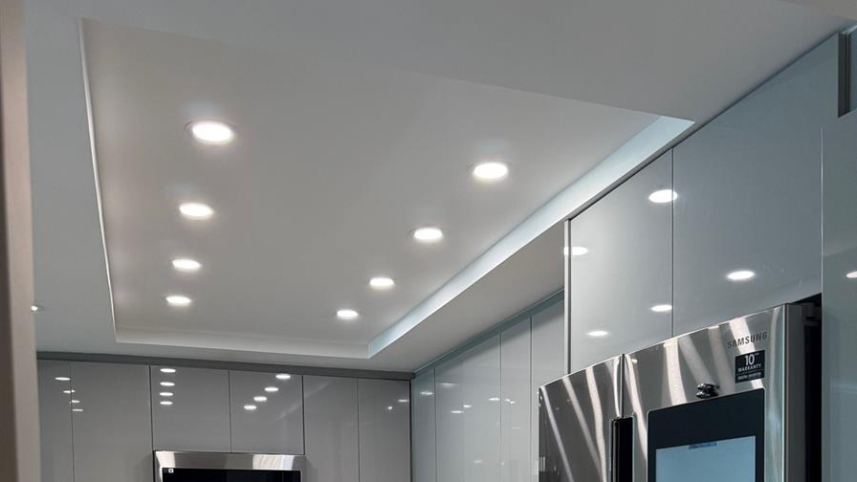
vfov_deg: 29.7
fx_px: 795
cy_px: 552
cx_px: 429
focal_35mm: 35
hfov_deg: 56.6
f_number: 1.78
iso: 200
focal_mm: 6.76
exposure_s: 1/148
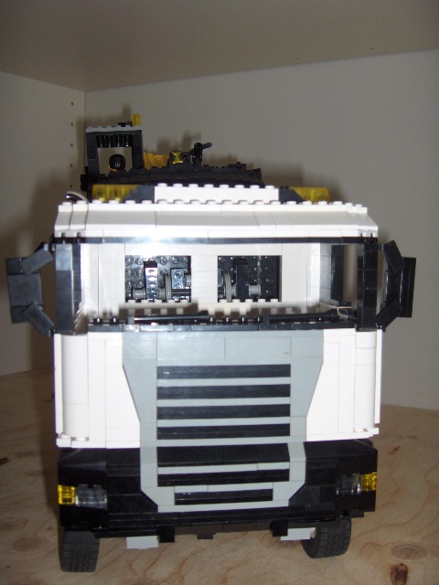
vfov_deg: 47.9
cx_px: 220
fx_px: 659
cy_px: 292
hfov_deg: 36.8
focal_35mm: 39
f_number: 4.8
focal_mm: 8
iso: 100
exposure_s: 1/60
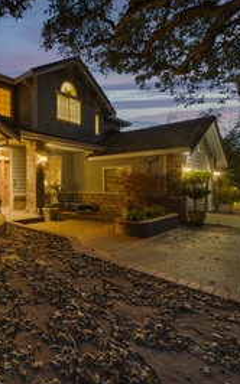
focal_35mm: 20
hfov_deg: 49.7
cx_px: 5
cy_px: 180
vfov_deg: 85.0
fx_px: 210
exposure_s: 5
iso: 400
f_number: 11
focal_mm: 12
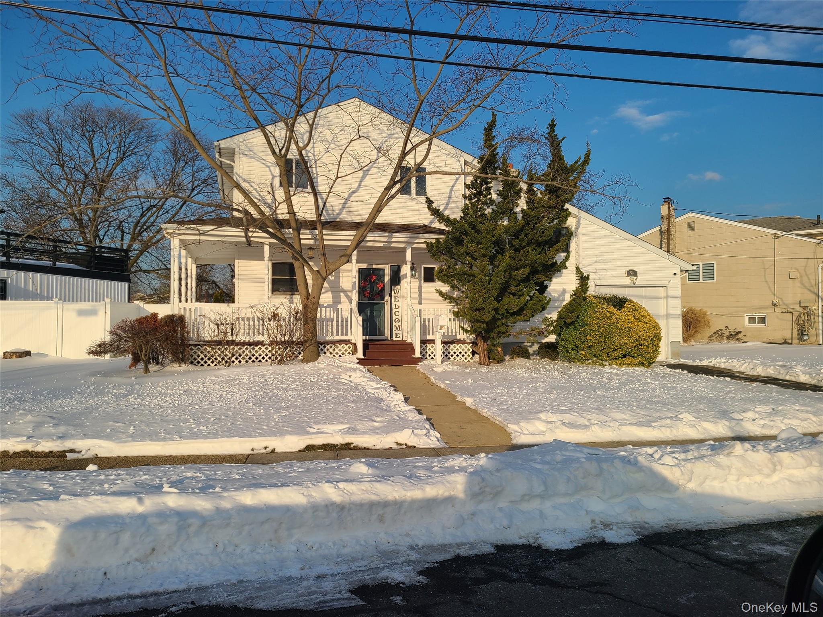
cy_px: 308
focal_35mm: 26
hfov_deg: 67.3
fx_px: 618
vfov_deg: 53.1
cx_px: 412
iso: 40
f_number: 1.8
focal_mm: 5.4
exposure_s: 1/3483
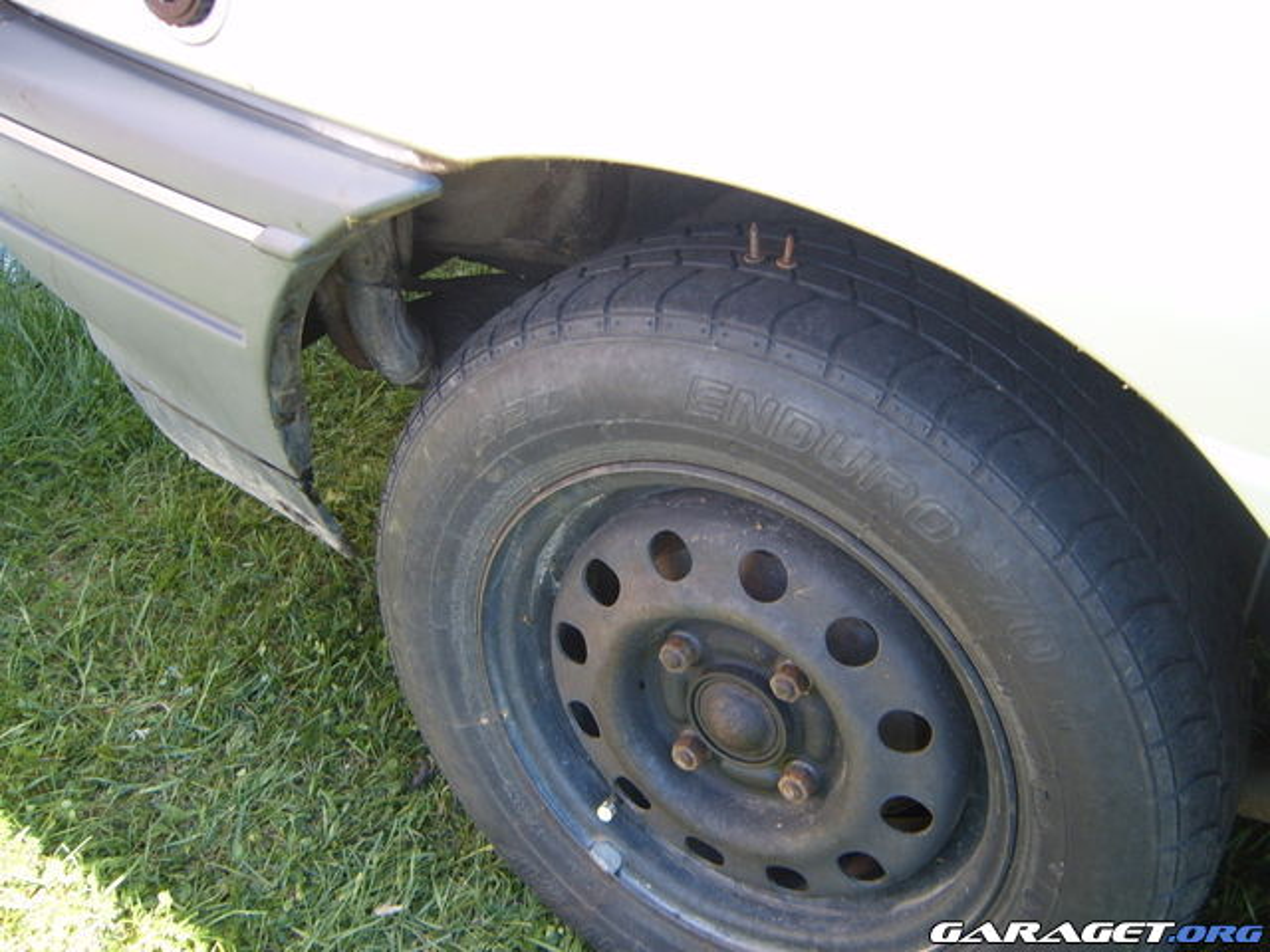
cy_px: 476
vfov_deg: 38.7
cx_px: 635
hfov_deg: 50.1
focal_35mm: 37
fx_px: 1357
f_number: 2.9
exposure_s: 1/60
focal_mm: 6.2
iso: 63
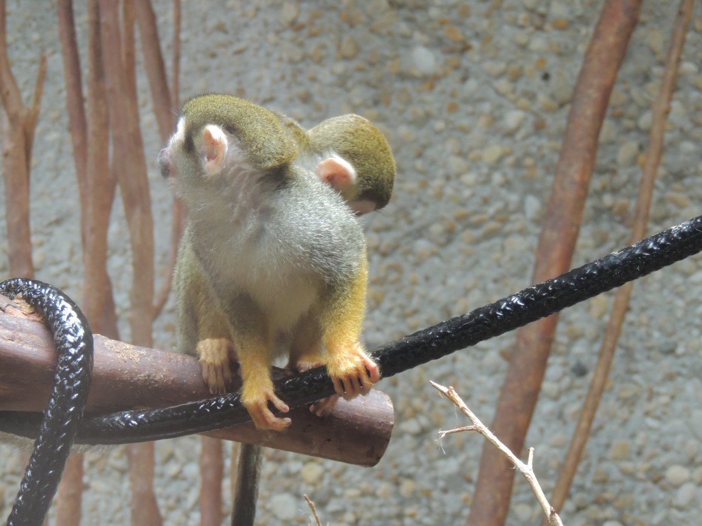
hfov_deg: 10.7
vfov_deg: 8.0
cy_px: 263
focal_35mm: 185
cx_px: 351
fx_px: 3752
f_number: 4.6
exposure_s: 1/40
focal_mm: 33
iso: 400
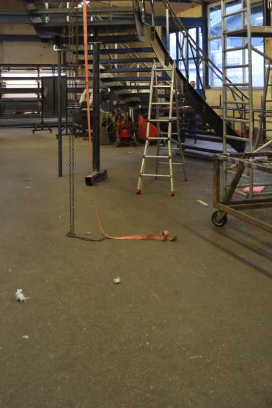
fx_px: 510
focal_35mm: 45
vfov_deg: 41.4
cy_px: 73
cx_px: 96
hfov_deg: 29.7
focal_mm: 18
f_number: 4
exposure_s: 1/60
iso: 560
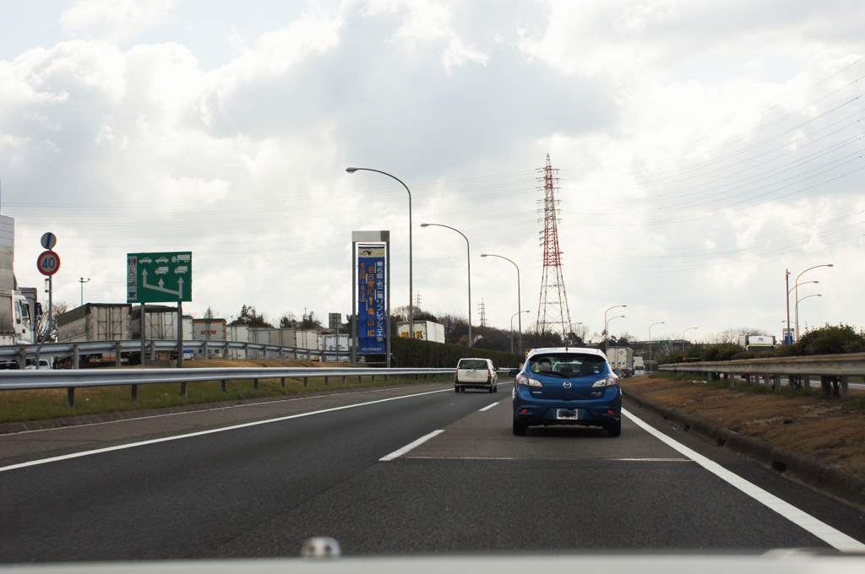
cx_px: 432
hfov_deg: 37.9
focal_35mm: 52
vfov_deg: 25.7
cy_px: 287
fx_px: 1260
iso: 100
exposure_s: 1/400
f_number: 9
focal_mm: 35
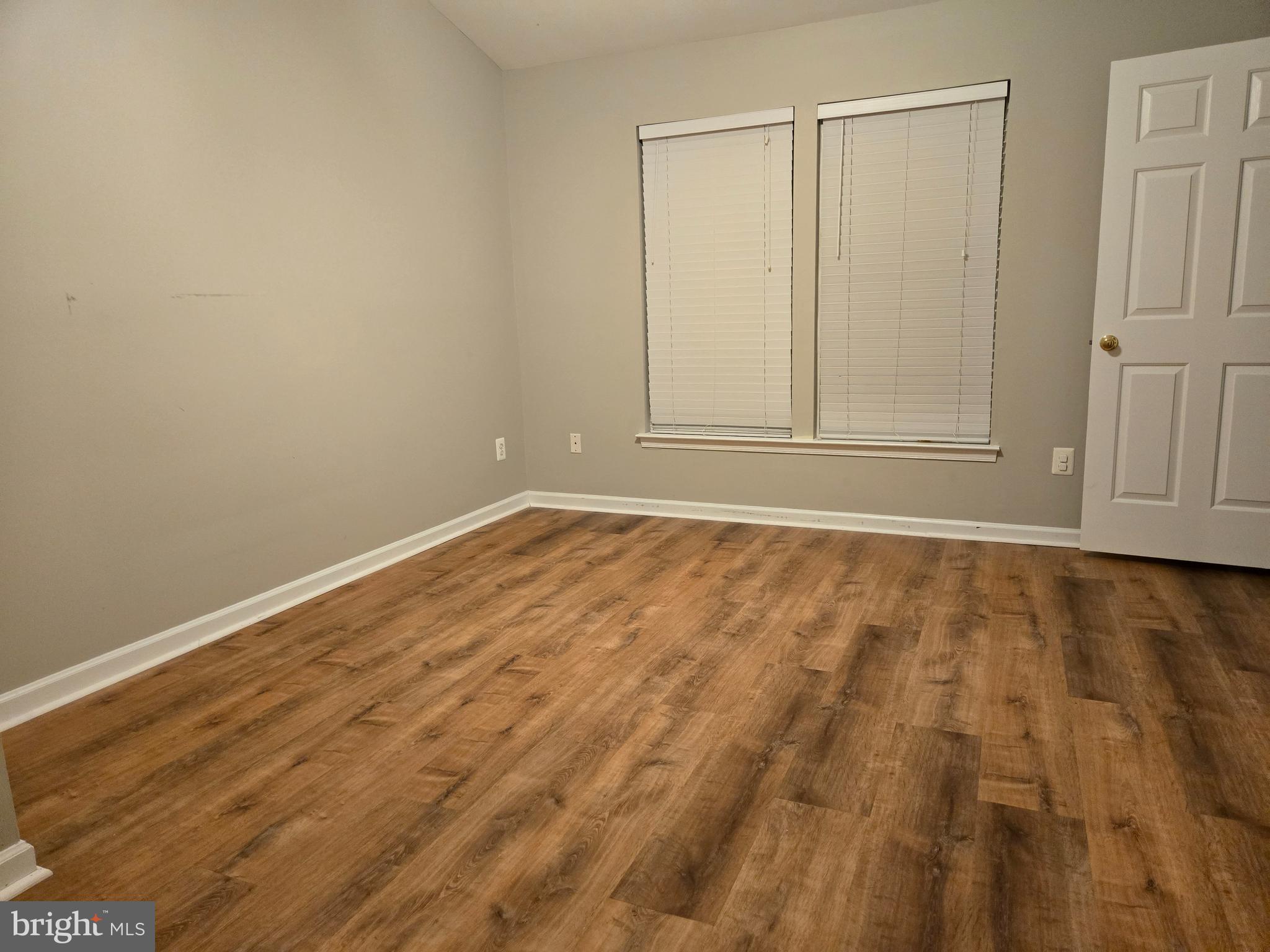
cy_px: 476
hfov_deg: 73.9
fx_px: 844
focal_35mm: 23
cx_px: 635
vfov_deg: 58.9
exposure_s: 1/120
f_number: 1.8
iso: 640
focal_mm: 5.4
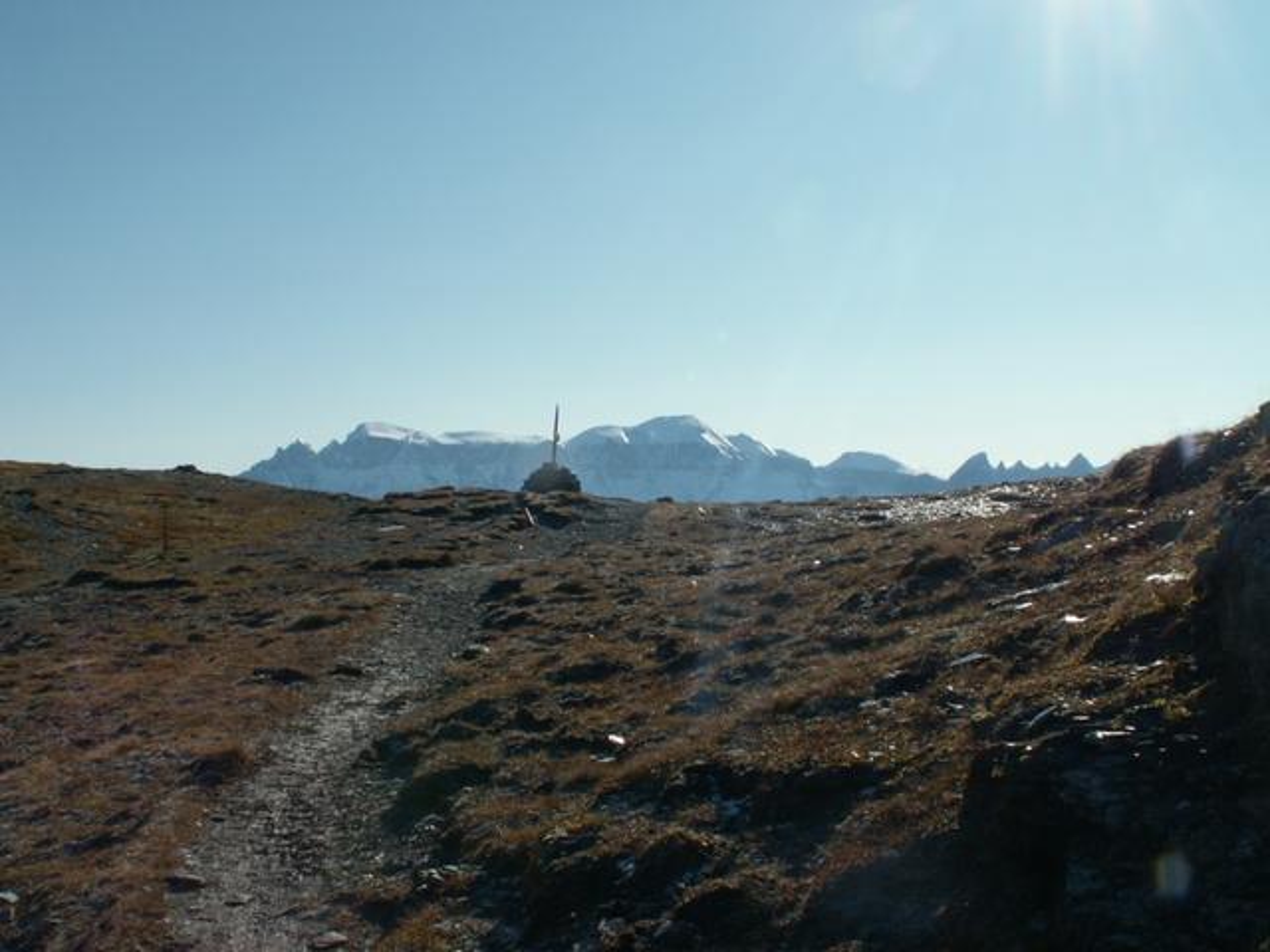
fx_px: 1614
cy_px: 476
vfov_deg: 32.9
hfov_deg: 42.9
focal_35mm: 44
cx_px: 635
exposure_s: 1/320
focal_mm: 7.23
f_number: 8
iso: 50
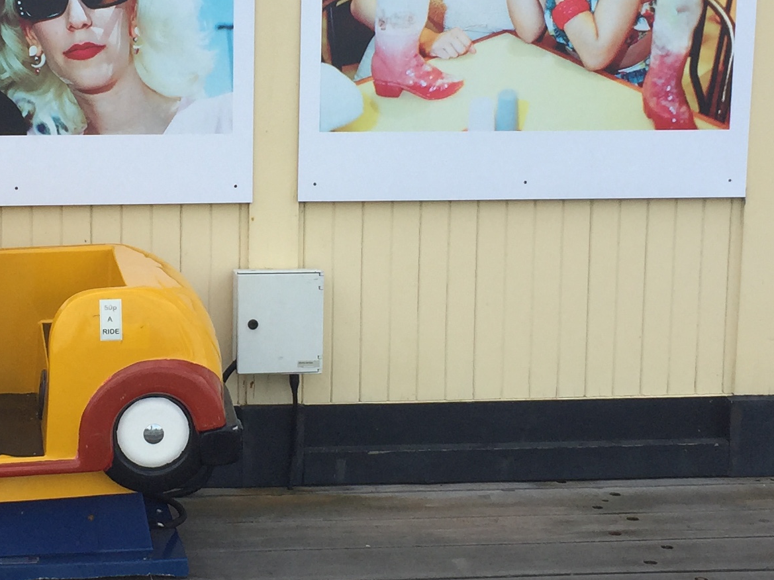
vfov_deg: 18.2
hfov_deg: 23.9
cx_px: 219
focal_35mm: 81
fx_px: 1811
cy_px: 264
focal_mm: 4.15
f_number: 2.2
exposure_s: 1/760
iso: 32
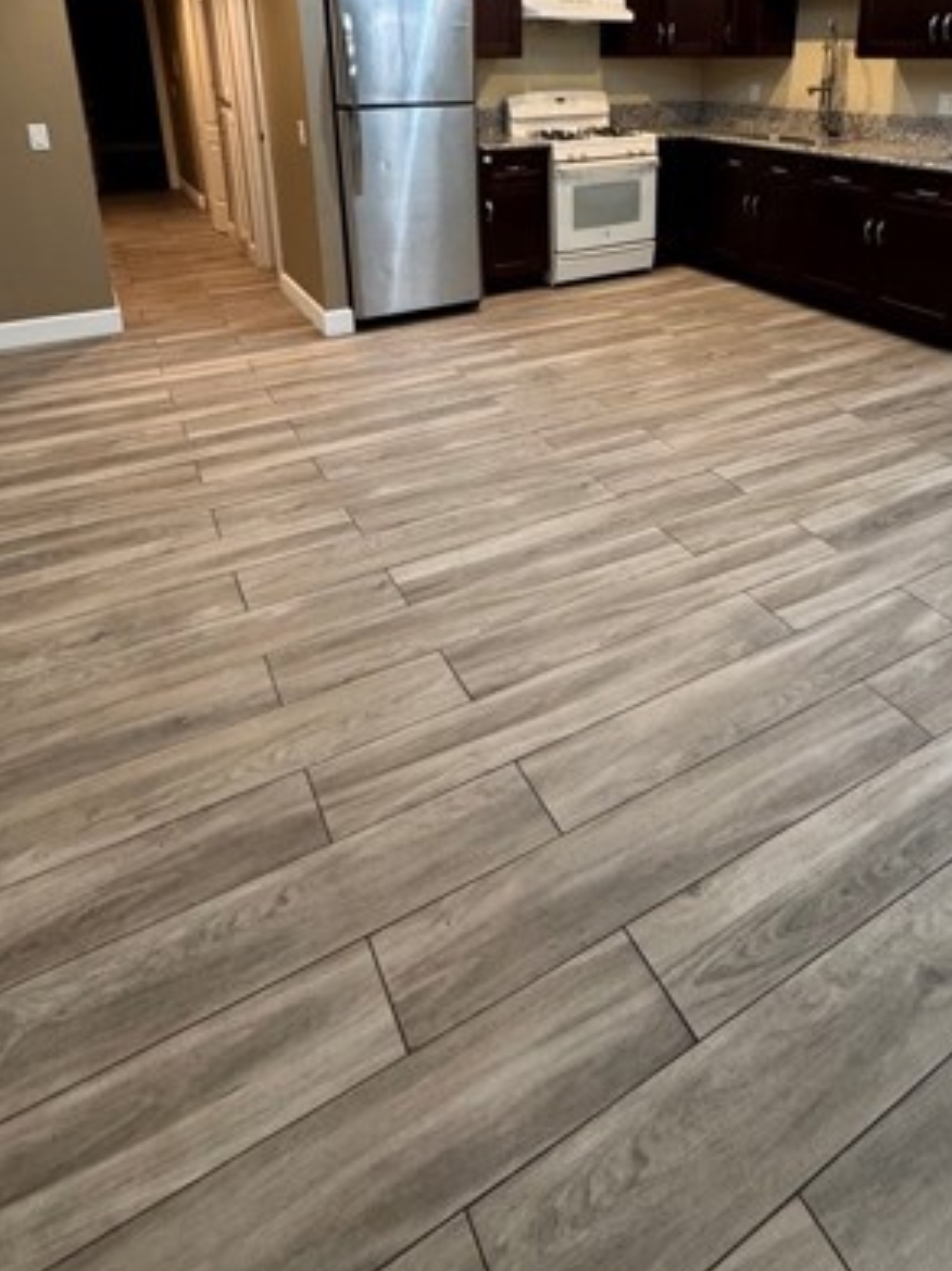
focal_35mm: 23
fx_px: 844
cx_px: 548
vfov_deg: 69.3
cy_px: 326
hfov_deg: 58.6
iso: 200
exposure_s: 1/60
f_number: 2.2
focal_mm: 2.22
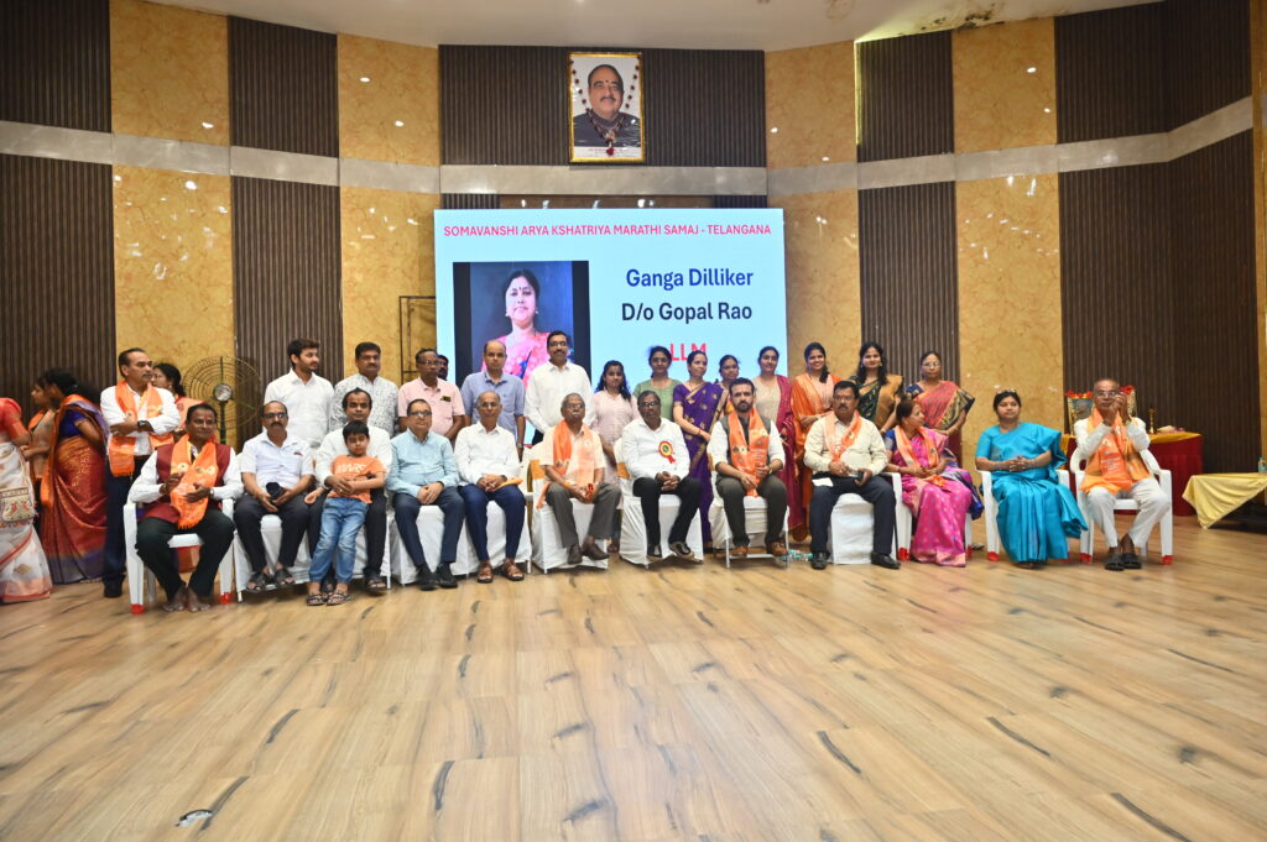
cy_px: 421
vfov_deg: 53.1
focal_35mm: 24
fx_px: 844
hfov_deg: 73.8
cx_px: 634
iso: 1000
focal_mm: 24
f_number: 4.5
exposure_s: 1/125
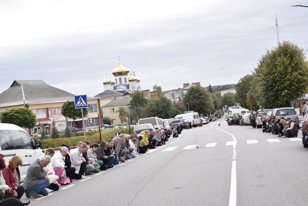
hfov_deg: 24.6
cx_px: 154
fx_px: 706
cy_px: 103
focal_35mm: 82
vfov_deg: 16.6
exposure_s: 1/320
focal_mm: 55
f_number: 5.6
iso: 200
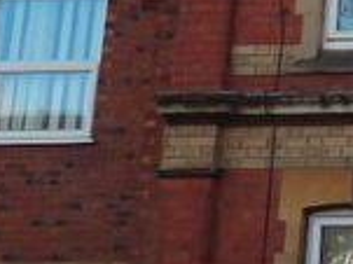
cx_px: 804
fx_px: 1559
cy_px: -48
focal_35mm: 153
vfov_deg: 9.6
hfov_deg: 11.1
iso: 100
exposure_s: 1/199
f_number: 3.6
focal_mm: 5.9
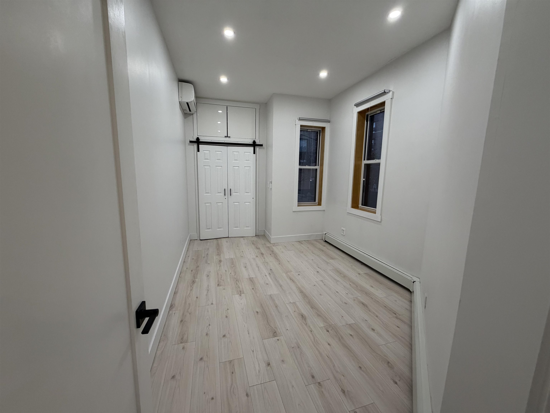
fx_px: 222
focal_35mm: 14
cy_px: 206
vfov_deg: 85.7
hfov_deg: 102.1
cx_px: 275
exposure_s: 1/120
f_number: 2.2
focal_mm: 2.22
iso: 200
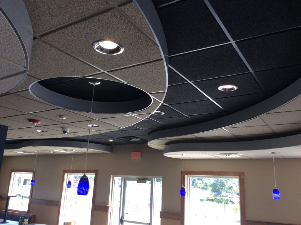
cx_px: 150
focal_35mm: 32
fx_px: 278
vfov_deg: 44.1
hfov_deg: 56.9
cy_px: 112
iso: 64
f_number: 2.4
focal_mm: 3.3
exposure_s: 1/120
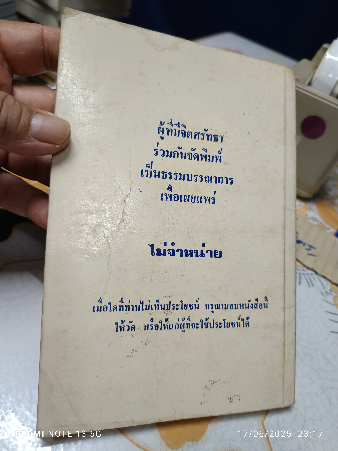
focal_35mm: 24
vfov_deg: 71.6
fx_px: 312
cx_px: 169
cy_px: 226
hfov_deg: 56.8
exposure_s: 1/33.3
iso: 1012
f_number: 1.7
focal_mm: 5.31
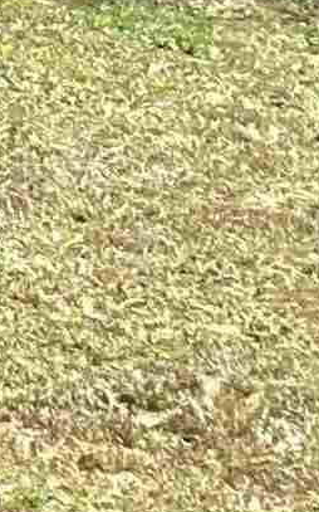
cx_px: -932
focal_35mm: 248
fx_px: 3453
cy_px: -336
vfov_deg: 8.2
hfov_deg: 4.8
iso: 25
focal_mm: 3.3
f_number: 2.4
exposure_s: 1/637
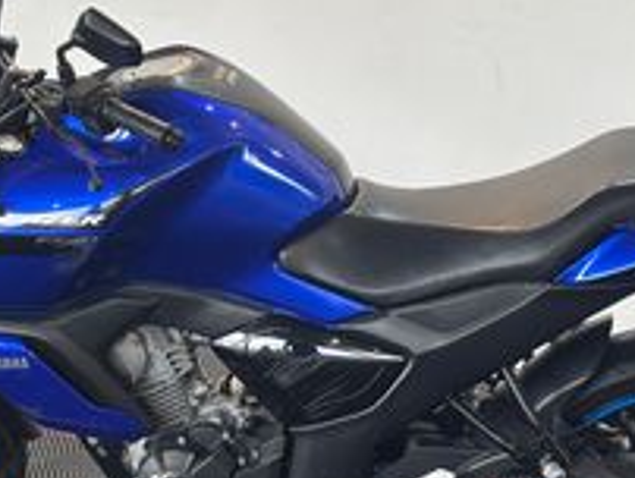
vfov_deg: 12.3
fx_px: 2222
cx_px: 308
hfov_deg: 16.3
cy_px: 270
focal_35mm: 121
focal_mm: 5.96
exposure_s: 1/60
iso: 25
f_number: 1.6
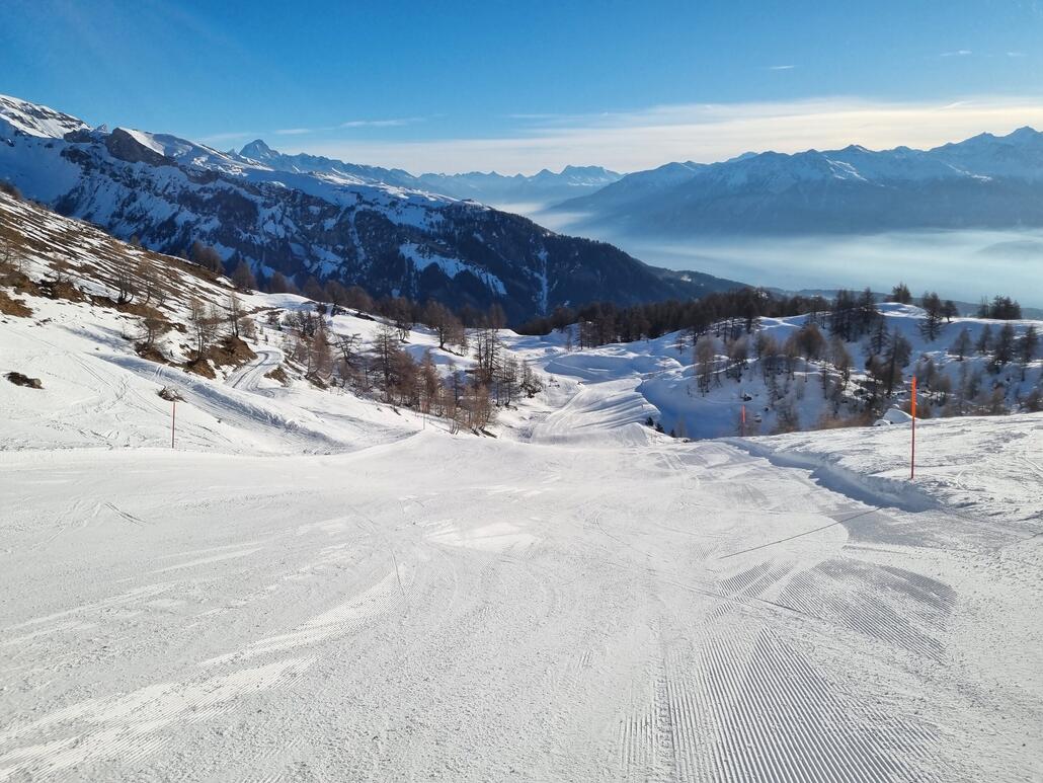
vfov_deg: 53.1
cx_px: 522
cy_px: 392
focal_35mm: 26
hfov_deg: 67.3
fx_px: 784
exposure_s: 1/4544
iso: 50
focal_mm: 5.4
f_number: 1.8
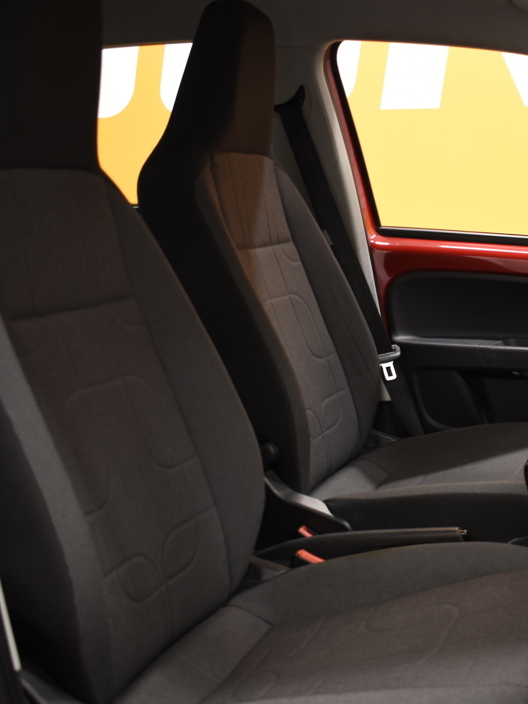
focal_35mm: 52
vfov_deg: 36.8
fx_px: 1058
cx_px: 501
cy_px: 371
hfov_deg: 26.8
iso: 200
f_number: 3.8
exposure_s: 1/8
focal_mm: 22
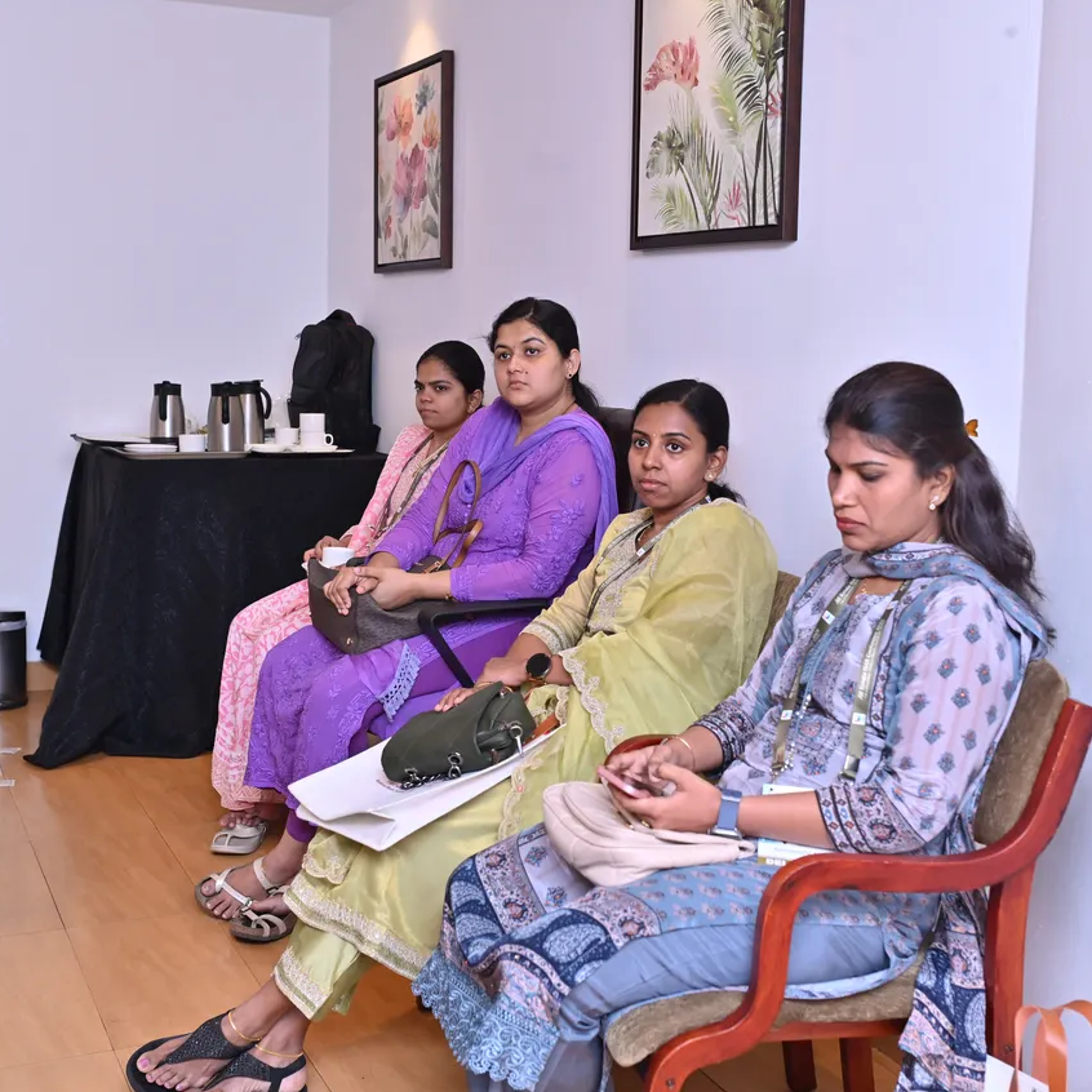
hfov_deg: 37.5
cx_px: 587
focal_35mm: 45
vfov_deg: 37.6
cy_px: 548
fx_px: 1606
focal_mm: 35
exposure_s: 1/125
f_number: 5.6
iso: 800
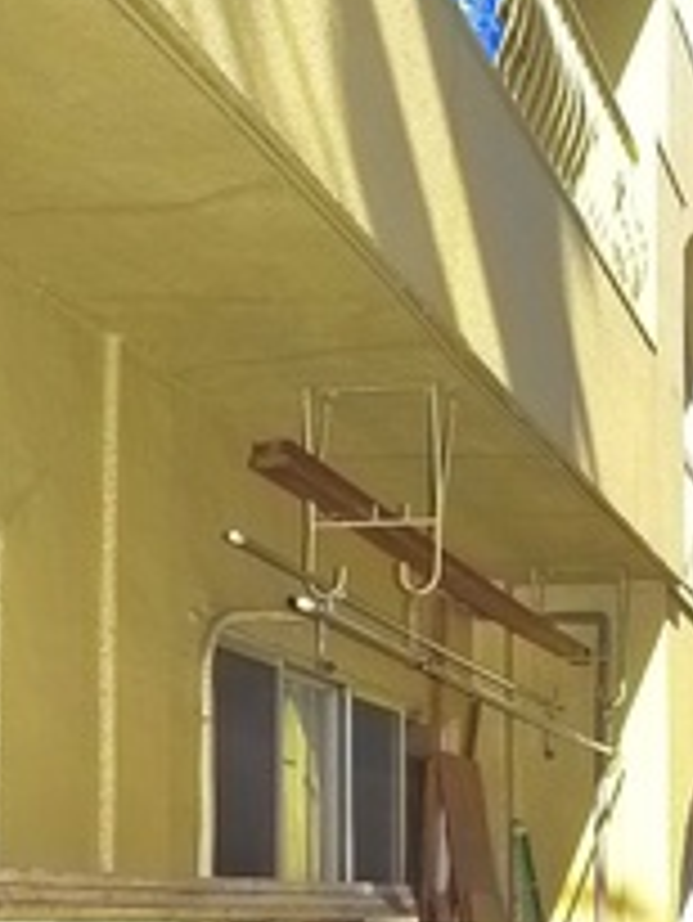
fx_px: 2187
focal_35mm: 82
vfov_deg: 23.0
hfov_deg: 16.8
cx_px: 938
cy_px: 891
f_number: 4
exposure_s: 1/400
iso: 400
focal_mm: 5.1
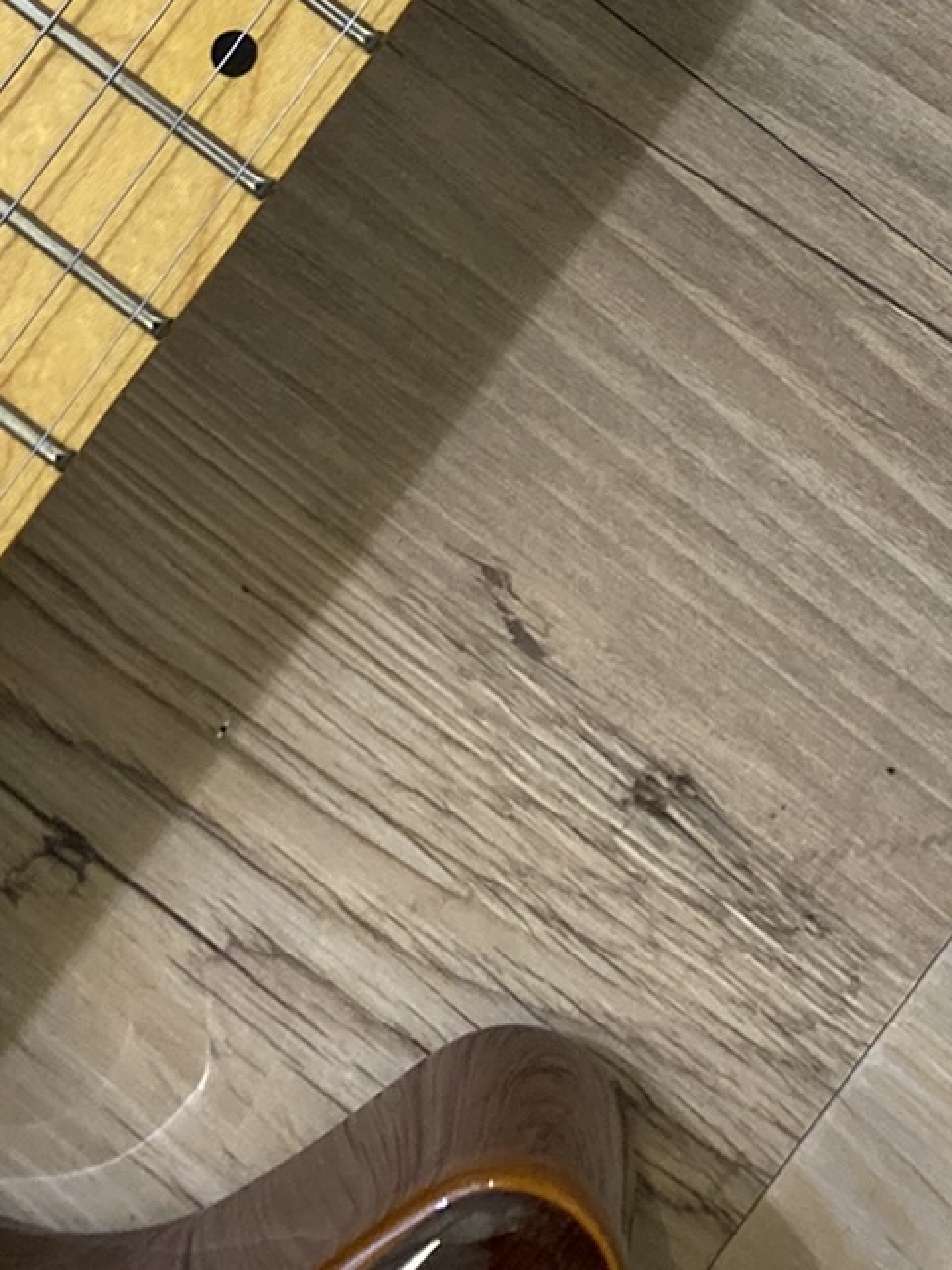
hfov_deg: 16.6
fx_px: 3264
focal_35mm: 89
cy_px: -402
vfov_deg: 20.1
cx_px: 520
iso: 160
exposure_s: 1/50
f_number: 1.8
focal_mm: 3.99
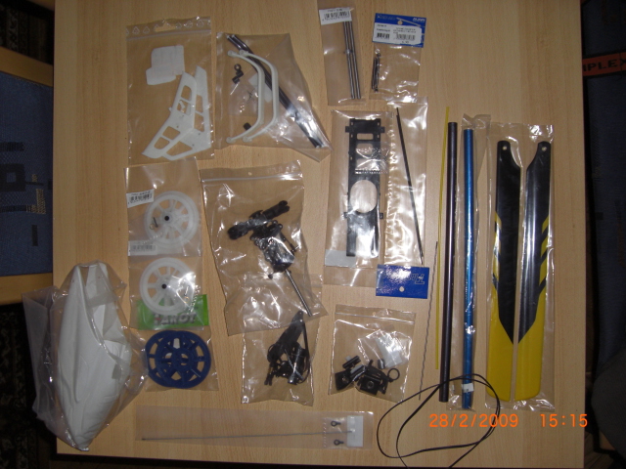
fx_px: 687
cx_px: 313
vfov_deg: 37.7
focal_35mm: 38
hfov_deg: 49.0
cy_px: 234
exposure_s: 1/60
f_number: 2.7
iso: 100
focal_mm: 6.2
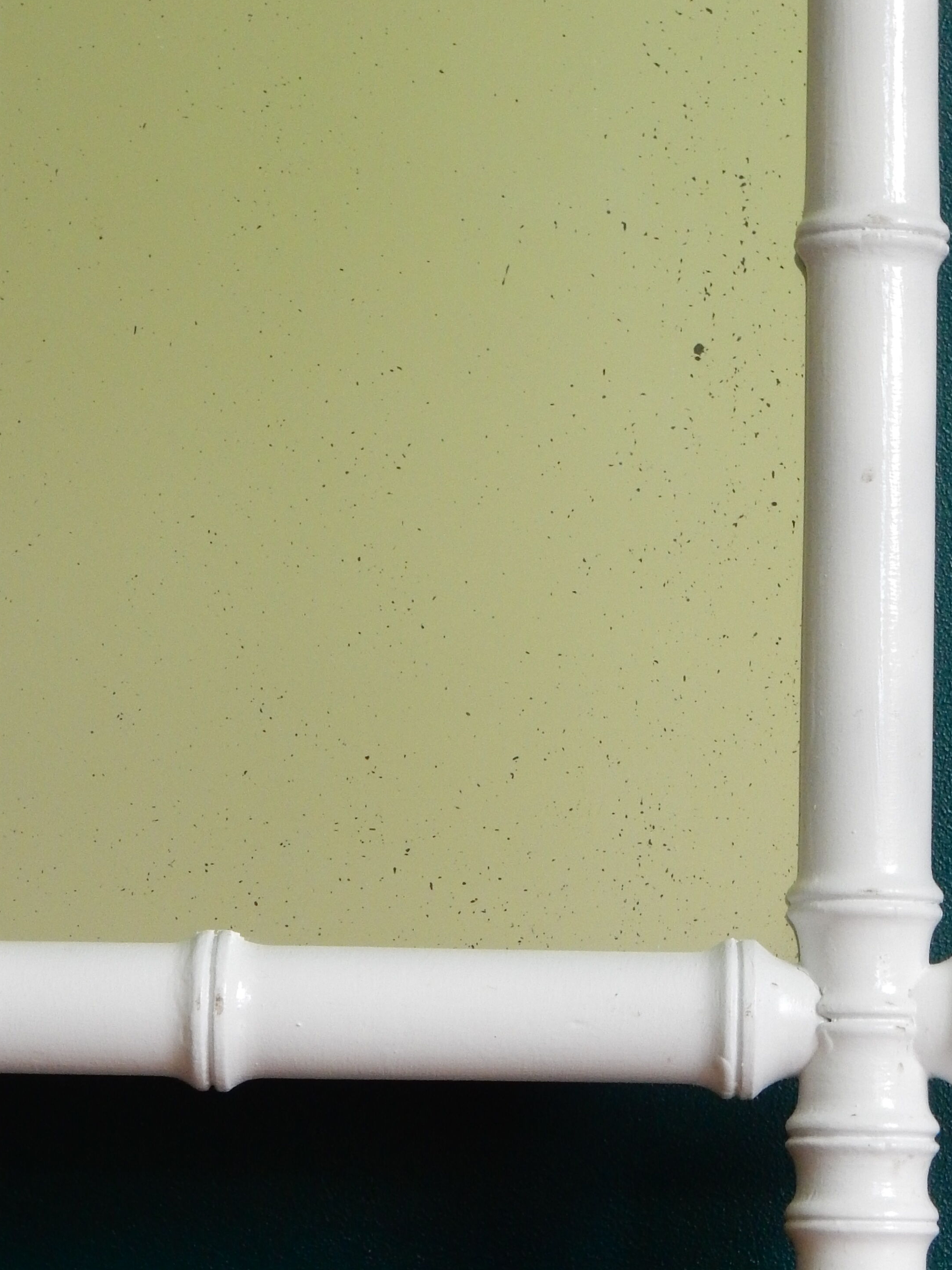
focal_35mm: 157
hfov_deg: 9.4
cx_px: 708
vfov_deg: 12.6
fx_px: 5758
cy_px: 479
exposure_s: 1/13
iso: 400
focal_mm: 17.6
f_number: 5.3
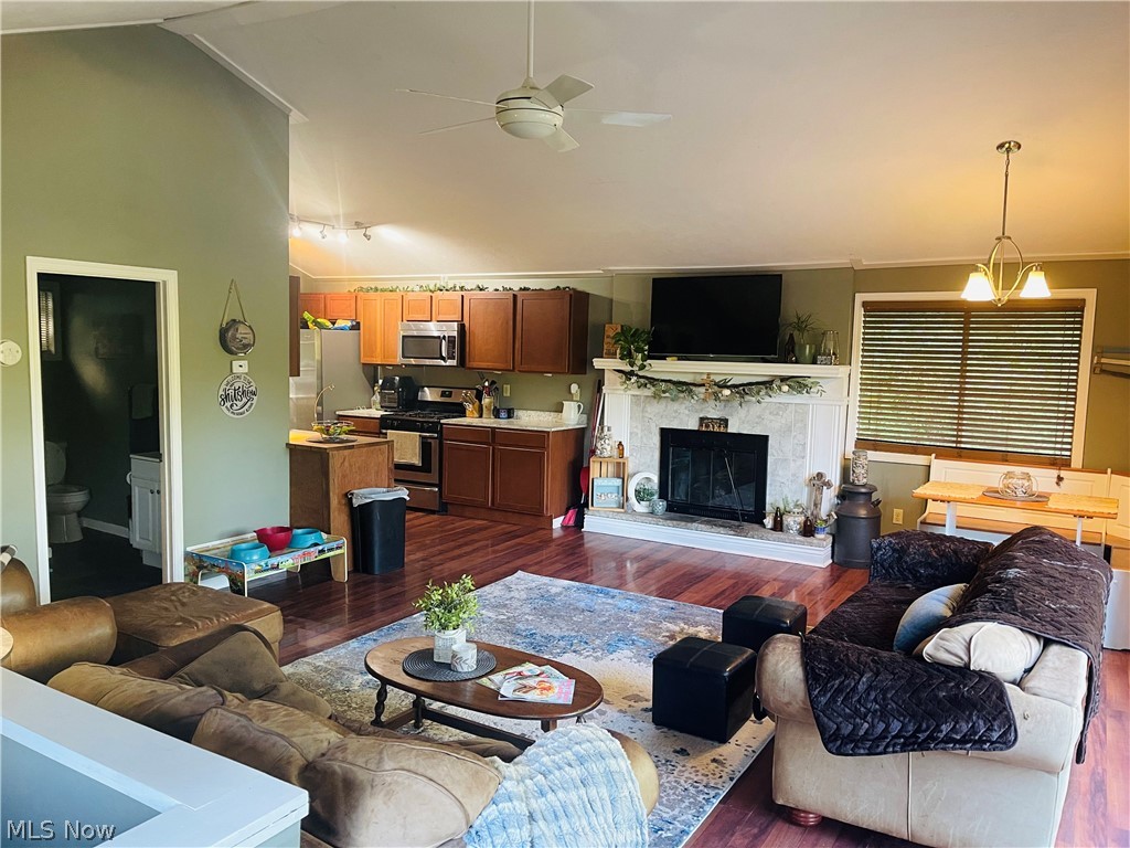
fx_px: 849
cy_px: 424
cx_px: 565
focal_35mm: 26
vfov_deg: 53.1
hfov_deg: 67.3
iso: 320
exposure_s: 1/60
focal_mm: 5.1
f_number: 1.6
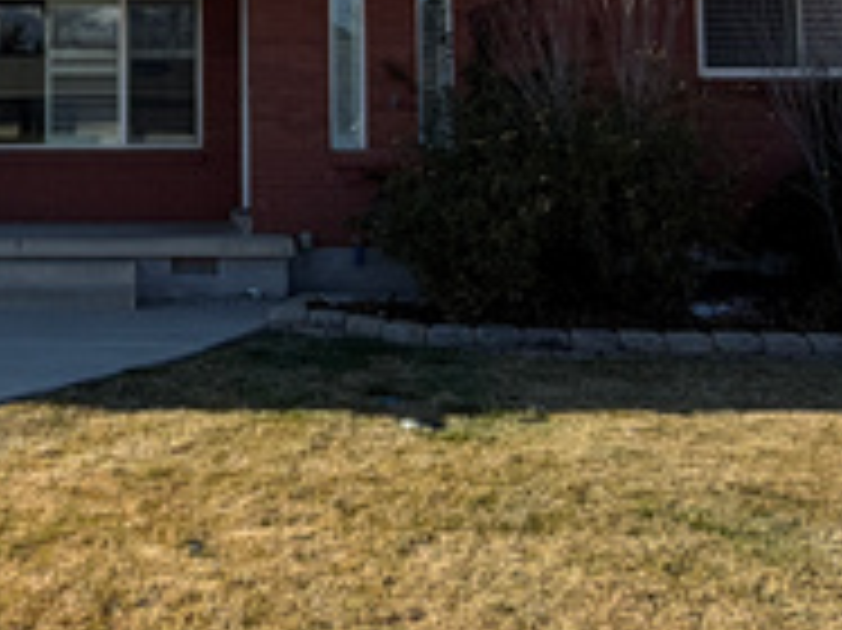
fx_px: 1167
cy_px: 72
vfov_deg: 29.1
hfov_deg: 37.6
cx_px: 117
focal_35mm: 48
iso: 25
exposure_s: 1/770
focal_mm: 2.22
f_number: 2.2
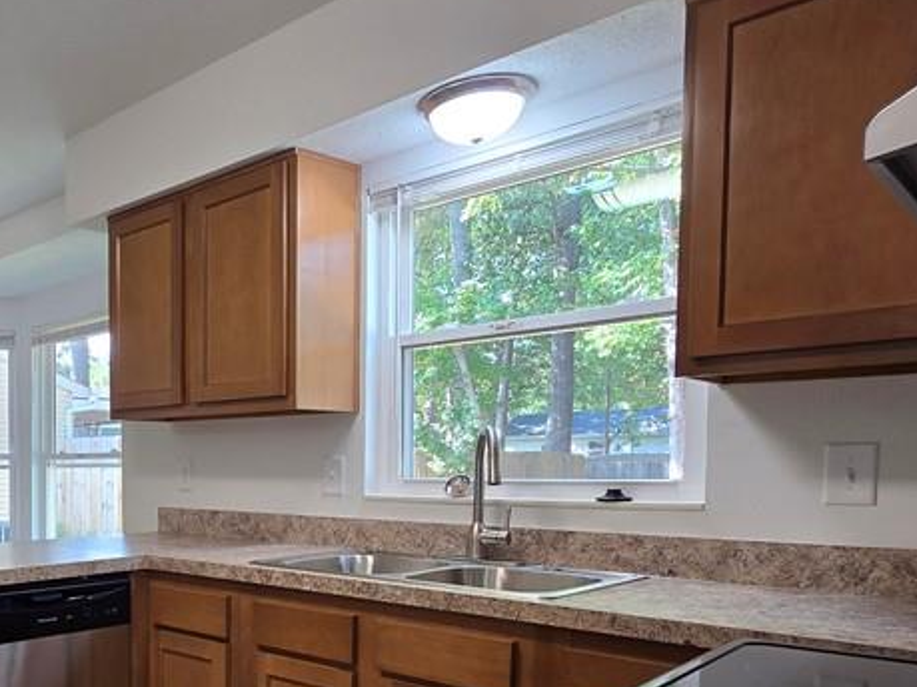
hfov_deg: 55.2
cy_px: 515
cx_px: 126
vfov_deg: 46.5
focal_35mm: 29
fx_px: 768
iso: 100
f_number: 2.2
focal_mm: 2.2
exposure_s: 1/60
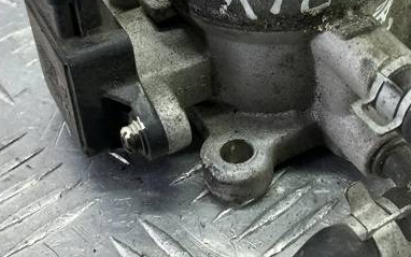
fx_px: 796
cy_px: 9
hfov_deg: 28.7
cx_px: 281
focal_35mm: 71
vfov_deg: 18.0
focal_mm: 4.6
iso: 100
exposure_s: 1/50
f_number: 1.8
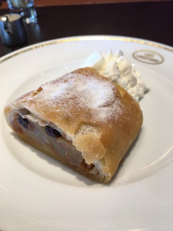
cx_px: 86
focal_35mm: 29
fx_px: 193
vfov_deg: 61.7
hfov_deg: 48.2
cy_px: 116
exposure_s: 1/30
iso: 50
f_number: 2.2
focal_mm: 4.15
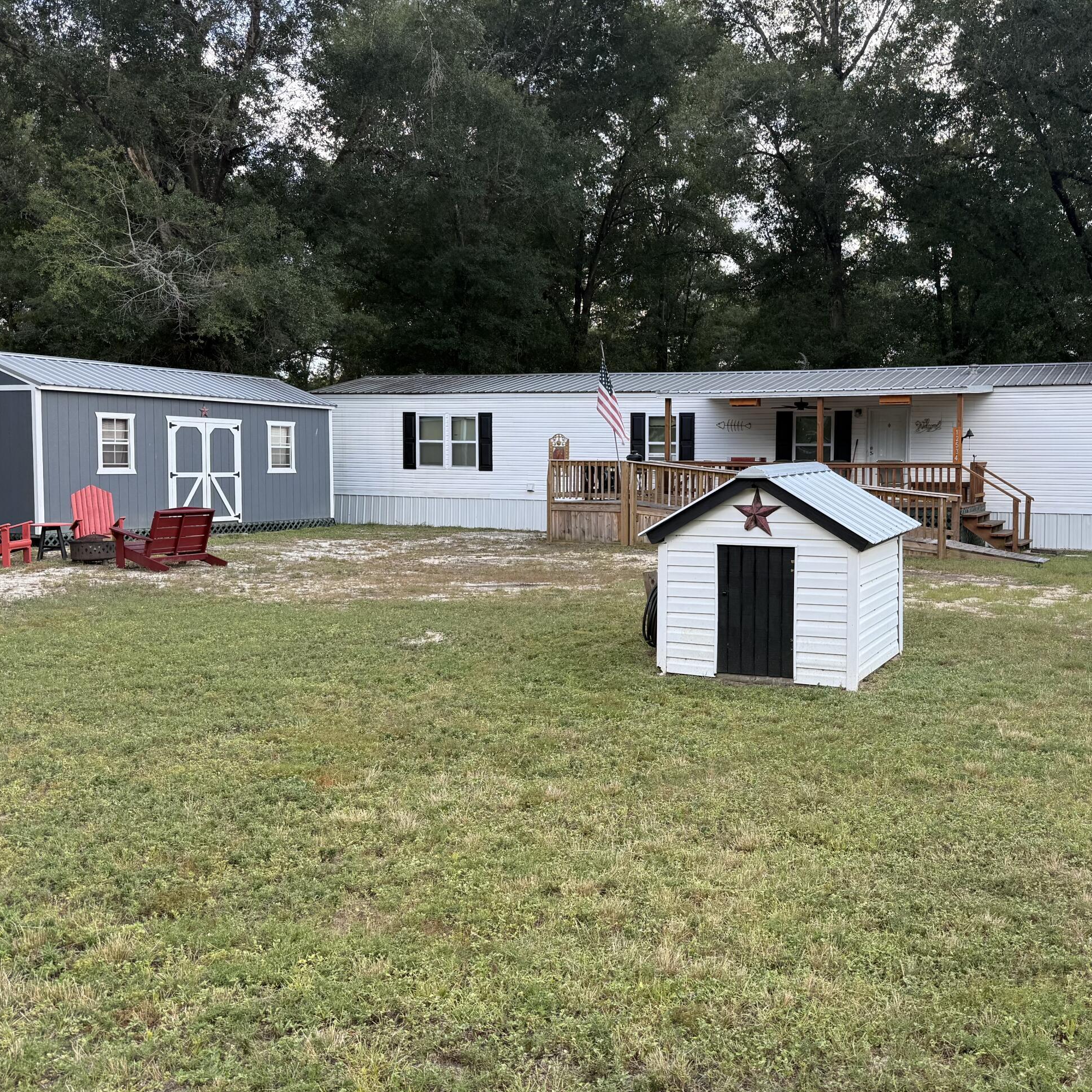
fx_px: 1178
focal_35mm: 33
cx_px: 722
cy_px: 537
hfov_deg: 49.0
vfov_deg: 49.7
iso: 80
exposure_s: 1/671
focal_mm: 6.76
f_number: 1.78
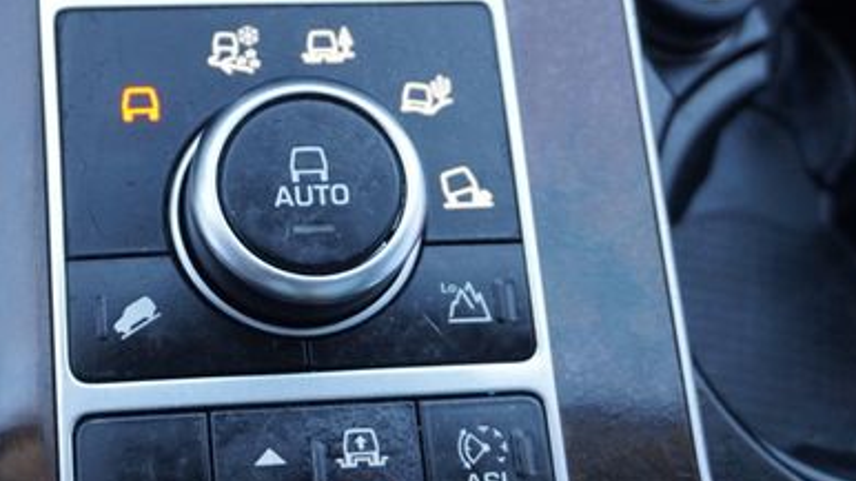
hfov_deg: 34.4
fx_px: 1359
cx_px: 246
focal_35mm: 60
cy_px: 293
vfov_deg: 20.1
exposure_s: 1/60
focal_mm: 23
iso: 640
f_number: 4
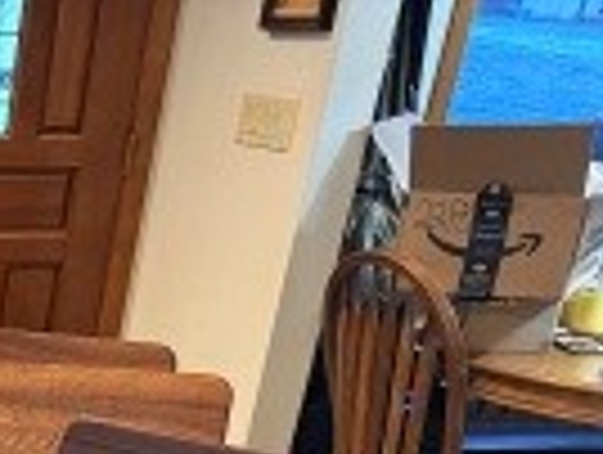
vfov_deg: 16.3
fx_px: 1396
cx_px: -396
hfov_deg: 19.8
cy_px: 751
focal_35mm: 80
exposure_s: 1/60
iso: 640
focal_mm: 6.76
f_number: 1.78
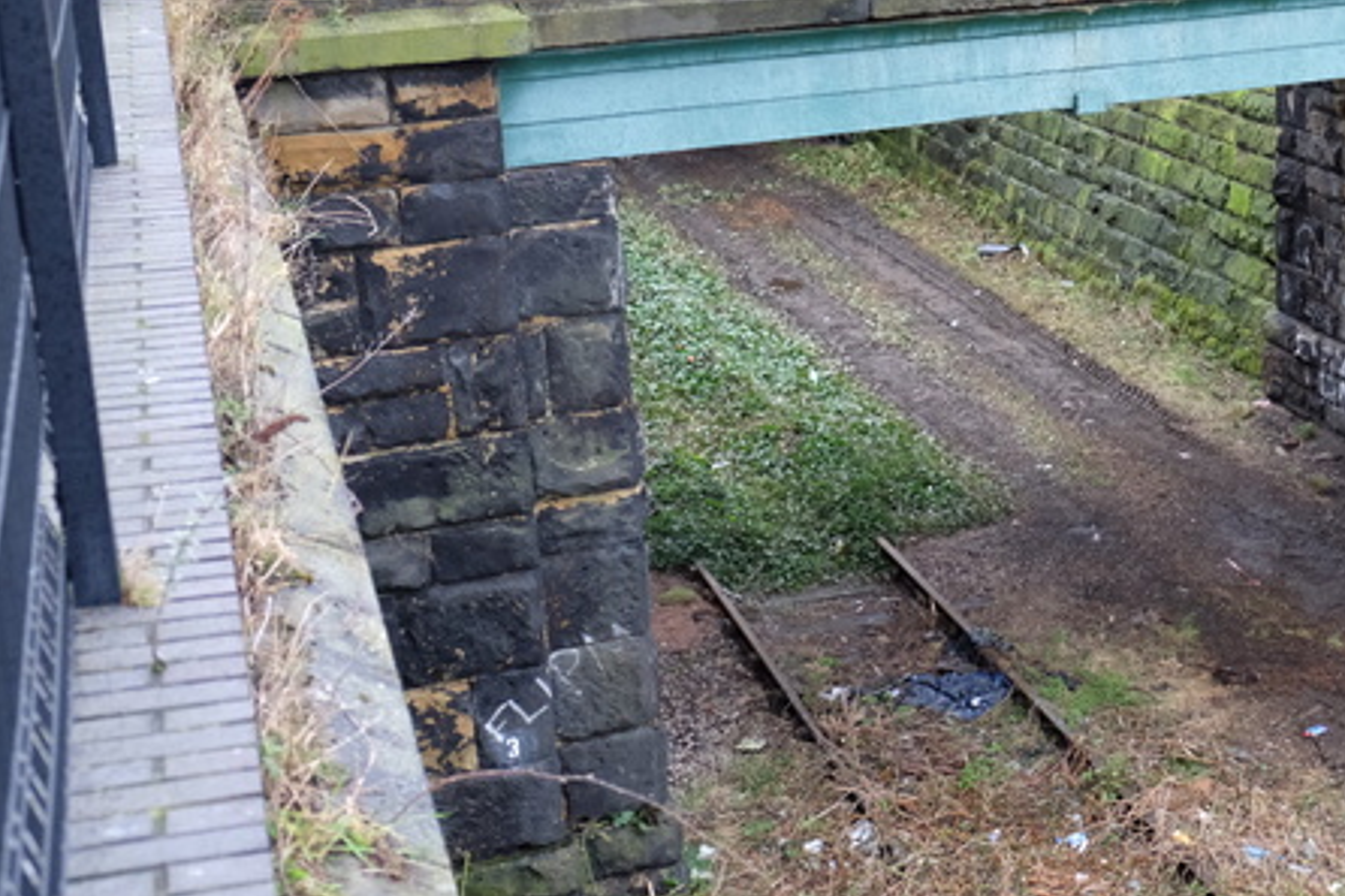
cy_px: 305
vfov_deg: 21.2
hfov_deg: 30.2
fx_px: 2390
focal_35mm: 64
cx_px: 1176
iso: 1600
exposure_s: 1/180
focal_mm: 24.3
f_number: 3.6
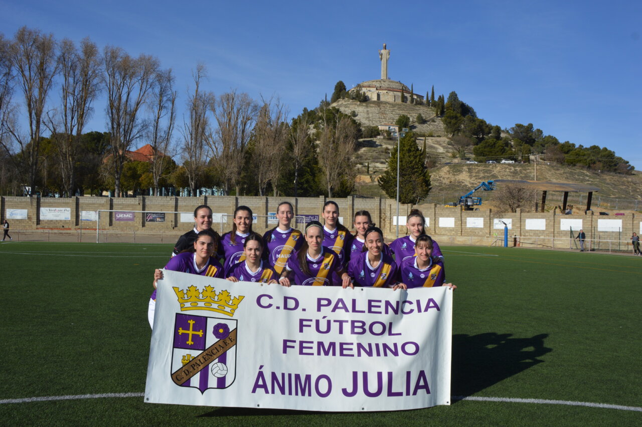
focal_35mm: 32
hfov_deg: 59.5
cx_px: 321
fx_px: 561
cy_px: 214
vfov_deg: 41.6
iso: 100
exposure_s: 1/400
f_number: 10
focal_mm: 21
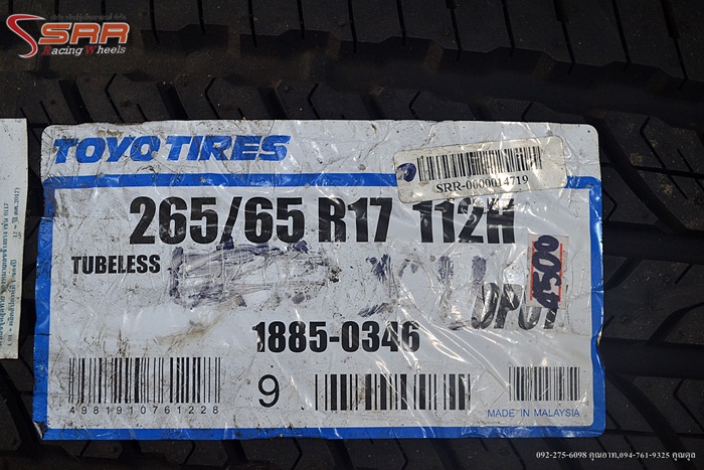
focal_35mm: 57
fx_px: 1115
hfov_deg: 35.0
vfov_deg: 23.8
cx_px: 352
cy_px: 235
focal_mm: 38
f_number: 5
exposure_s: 1/80
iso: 800
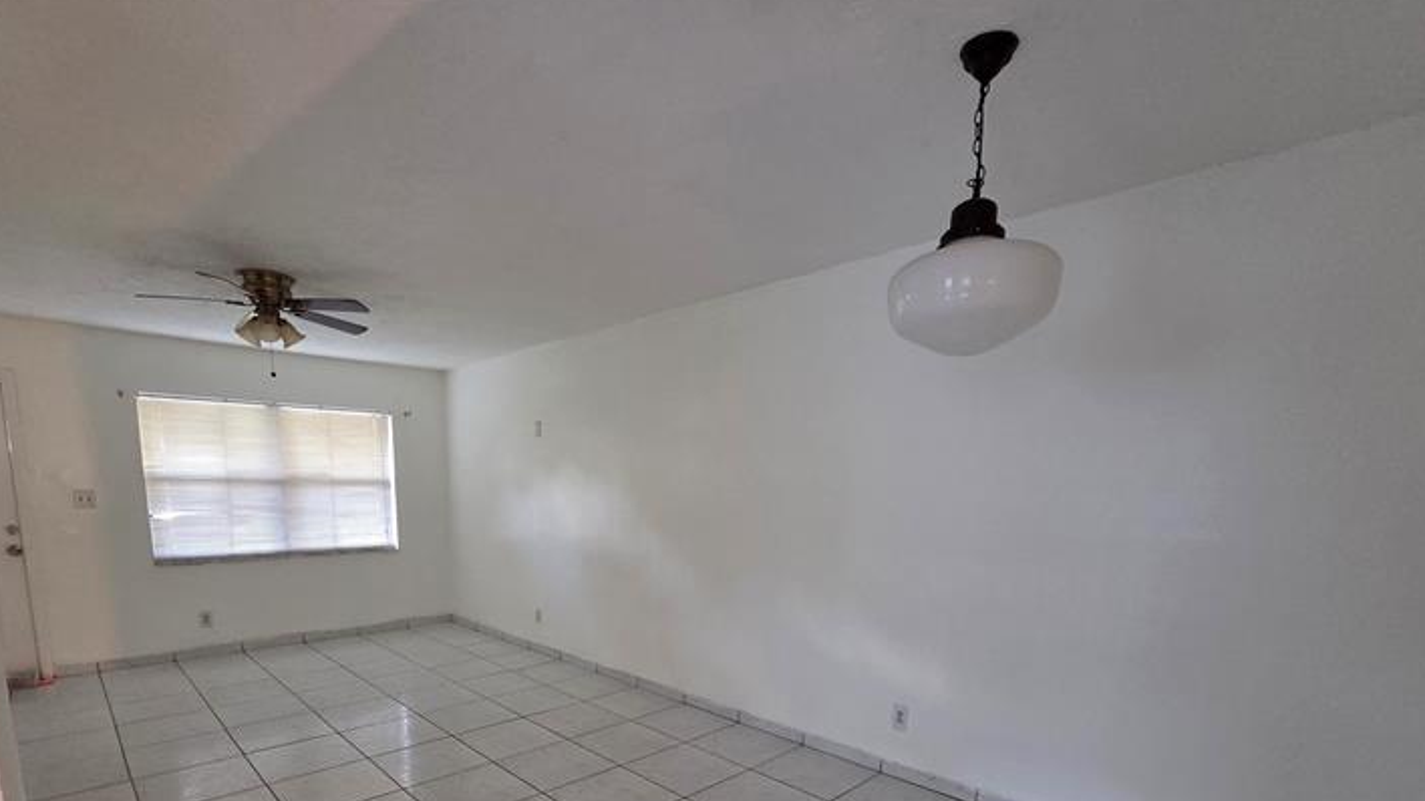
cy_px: 590
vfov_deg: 63.6
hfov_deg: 99.2
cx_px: 662
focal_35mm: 16
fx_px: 604
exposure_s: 1/60
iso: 1250
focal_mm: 2.2
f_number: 2.2
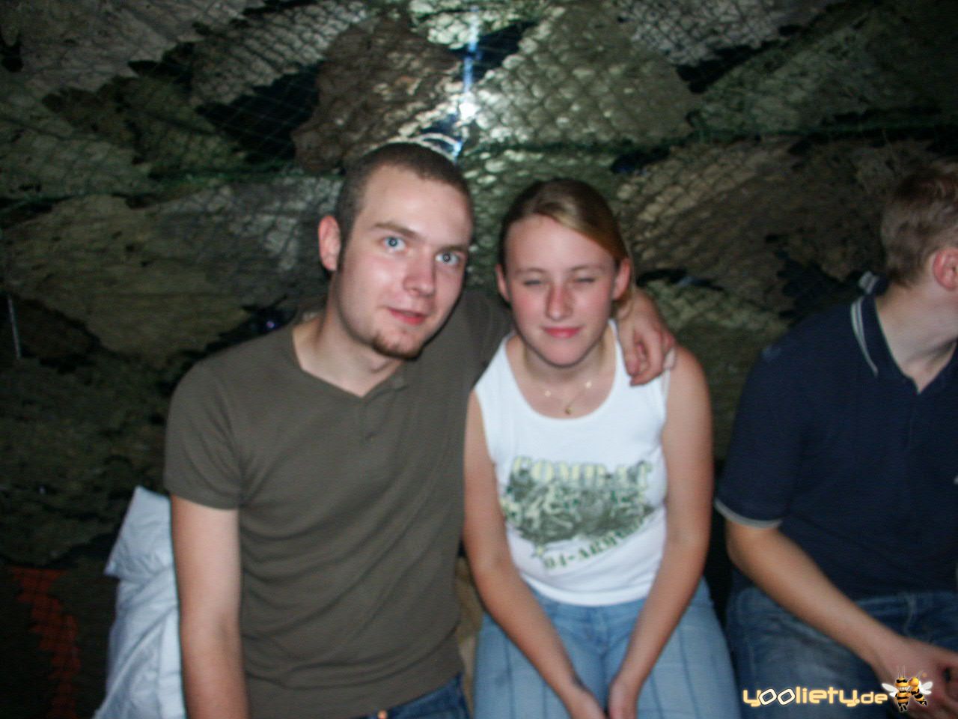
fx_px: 775
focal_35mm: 28
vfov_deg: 49.7
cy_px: 360
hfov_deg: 63.4
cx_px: 479
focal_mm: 7.21
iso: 200
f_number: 2.8
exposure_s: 1/45
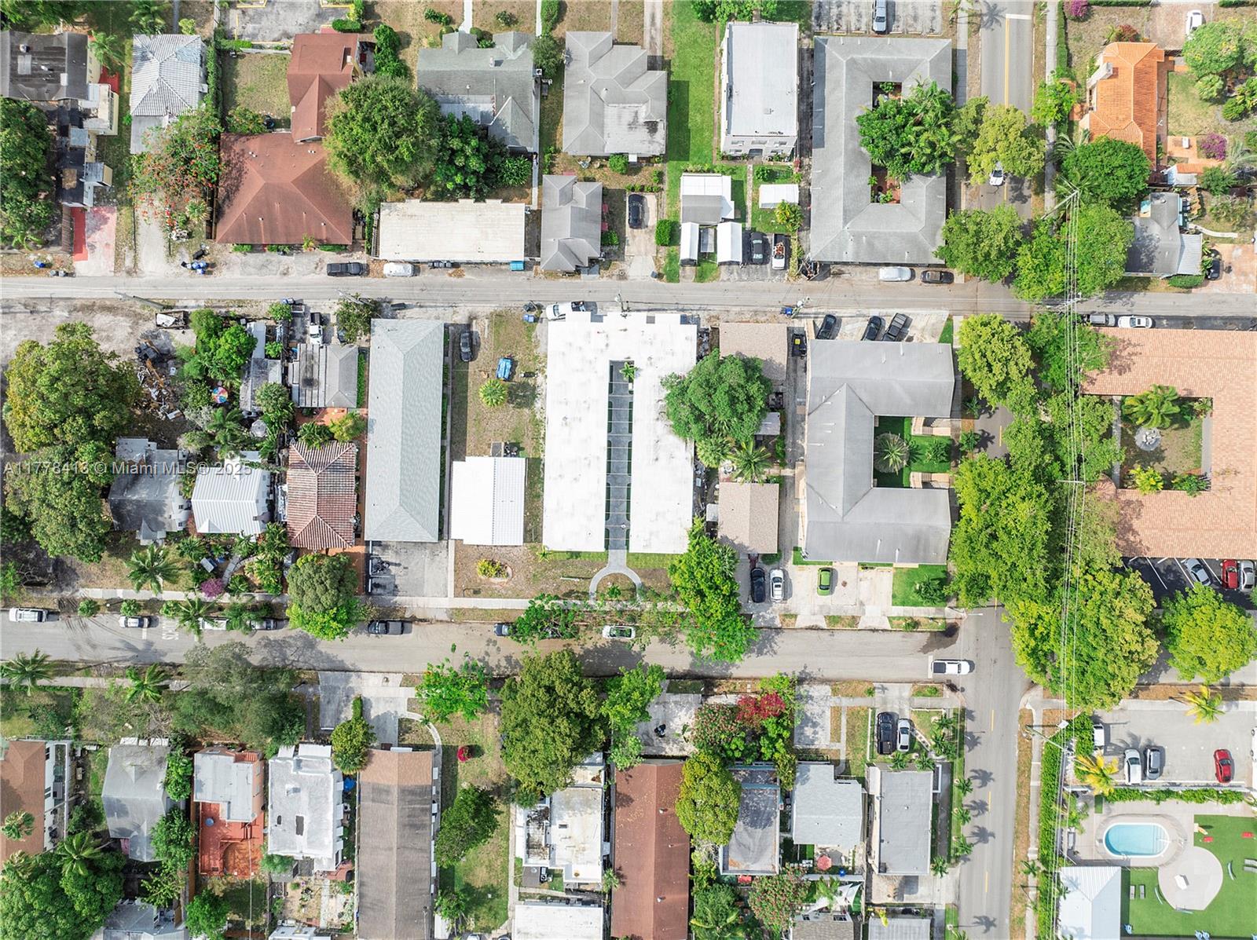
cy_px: 470
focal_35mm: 24
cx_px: 628
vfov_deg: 56.7
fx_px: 871
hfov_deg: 71.6
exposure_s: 1/2000
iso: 250
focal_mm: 12.29
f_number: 2.8
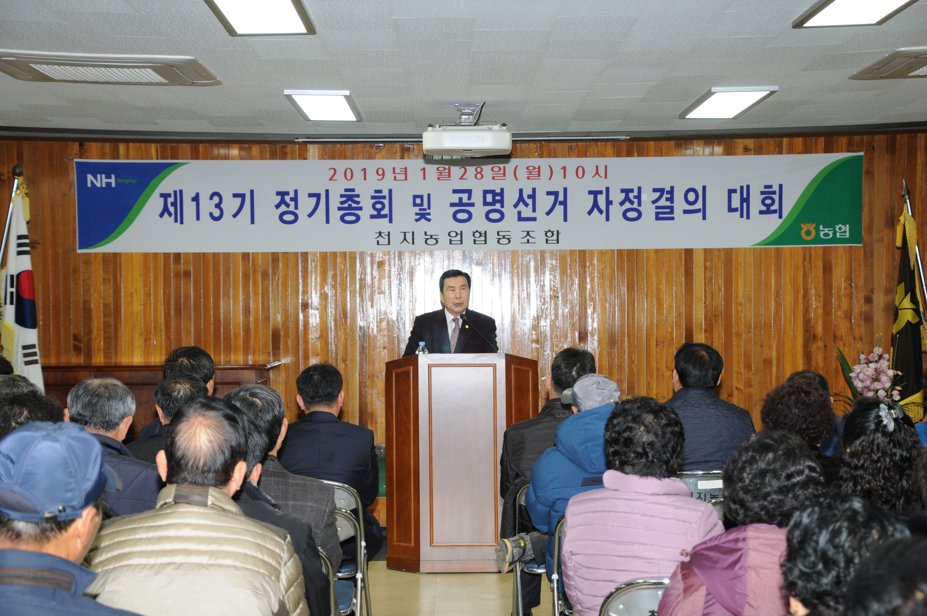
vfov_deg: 18.9
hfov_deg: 28.1
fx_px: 1852
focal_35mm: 72
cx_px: 464
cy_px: 308
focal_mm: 48
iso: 400
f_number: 5.6
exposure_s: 1/60
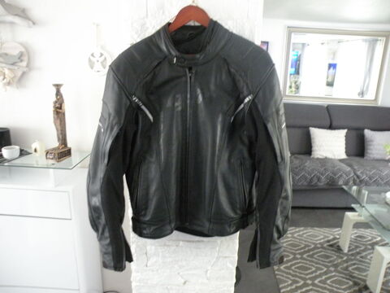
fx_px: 304
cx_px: 195
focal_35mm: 27
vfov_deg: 51.4
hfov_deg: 65.3
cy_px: 146
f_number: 2.8
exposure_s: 1/8
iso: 487
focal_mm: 4.7
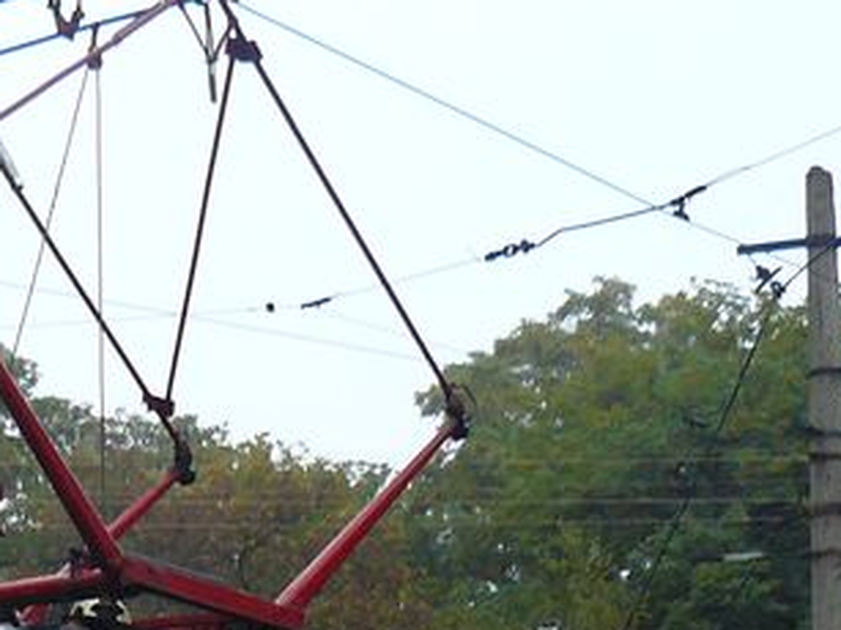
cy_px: 909
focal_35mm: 120
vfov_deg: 11.9
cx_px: 38
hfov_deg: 16.2
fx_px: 2914
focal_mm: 6
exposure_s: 1/50
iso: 200
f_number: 2.8
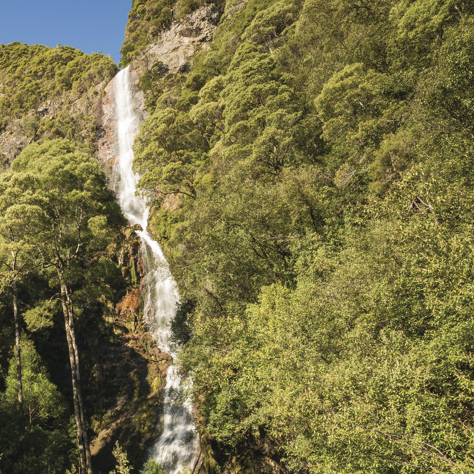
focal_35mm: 34
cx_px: -95
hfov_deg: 37.0
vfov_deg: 44.1
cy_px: 428
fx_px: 527
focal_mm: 14
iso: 400
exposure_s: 1/100
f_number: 13
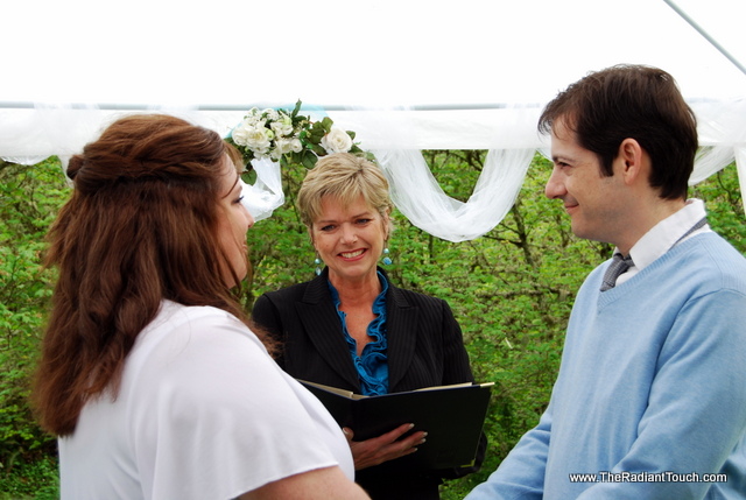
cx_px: 373
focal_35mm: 60
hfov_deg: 33.3
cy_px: 250
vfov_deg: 22.7
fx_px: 1245
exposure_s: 1/100
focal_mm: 40
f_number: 9
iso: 200
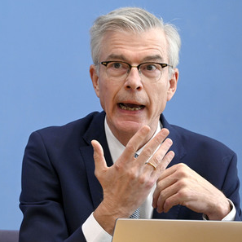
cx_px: 133
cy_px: 121
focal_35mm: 213
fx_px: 1685
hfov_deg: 8.2
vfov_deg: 8.2
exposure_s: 1/400
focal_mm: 165
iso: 3200
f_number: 6.3
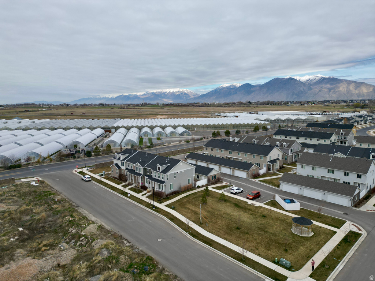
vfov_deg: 56.8
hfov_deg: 71.6
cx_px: 188
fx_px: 260
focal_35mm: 24
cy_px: 140
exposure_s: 1/3200
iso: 110
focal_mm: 6.72
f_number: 1.7
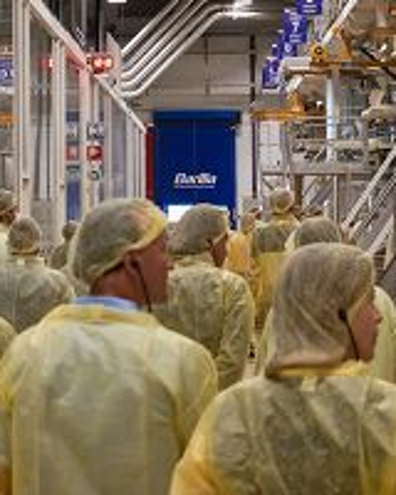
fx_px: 2110
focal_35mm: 144
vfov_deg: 13.3
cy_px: 125
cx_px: 183
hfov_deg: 10.7
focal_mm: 40
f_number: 4.8
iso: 1100
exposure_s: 1/60
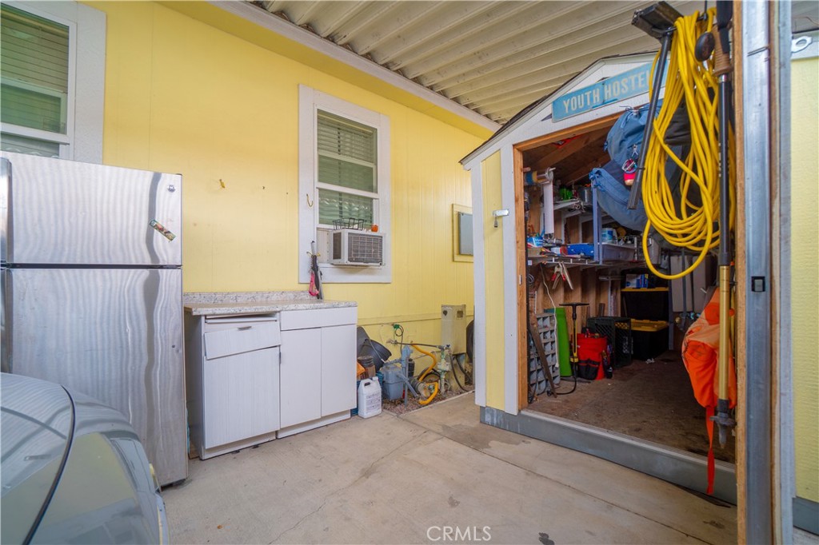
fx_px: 341
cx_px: 410
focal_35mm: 15
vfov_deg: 77.3
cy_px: 272
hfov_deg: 100.4
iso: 100
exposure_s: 1/8
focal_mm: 10
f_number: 7.1
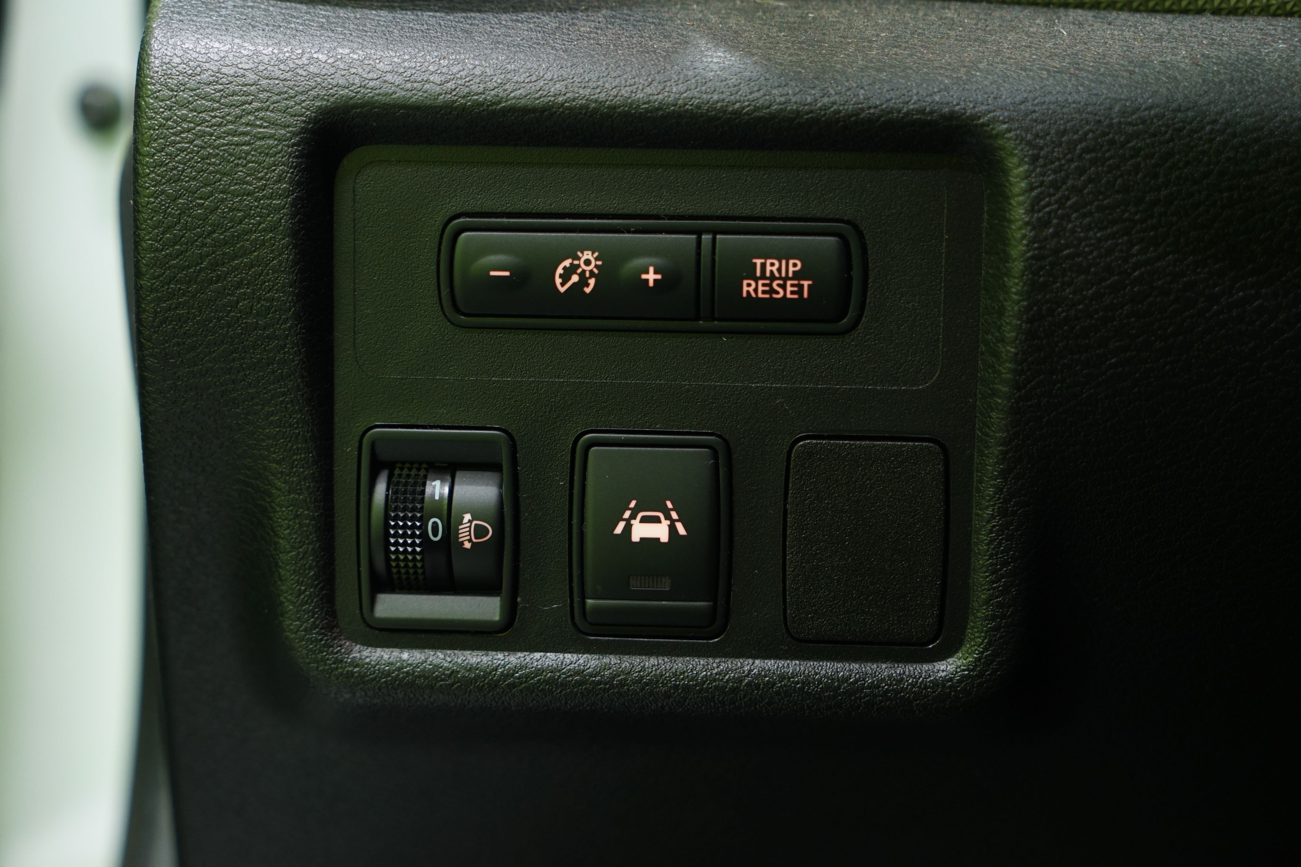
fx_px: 1879
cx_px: 650
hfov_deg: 38.2
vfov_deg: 26.0
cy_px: 434
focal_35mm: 52
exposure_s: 1/20
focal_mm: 52
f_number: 4.5
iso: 1000
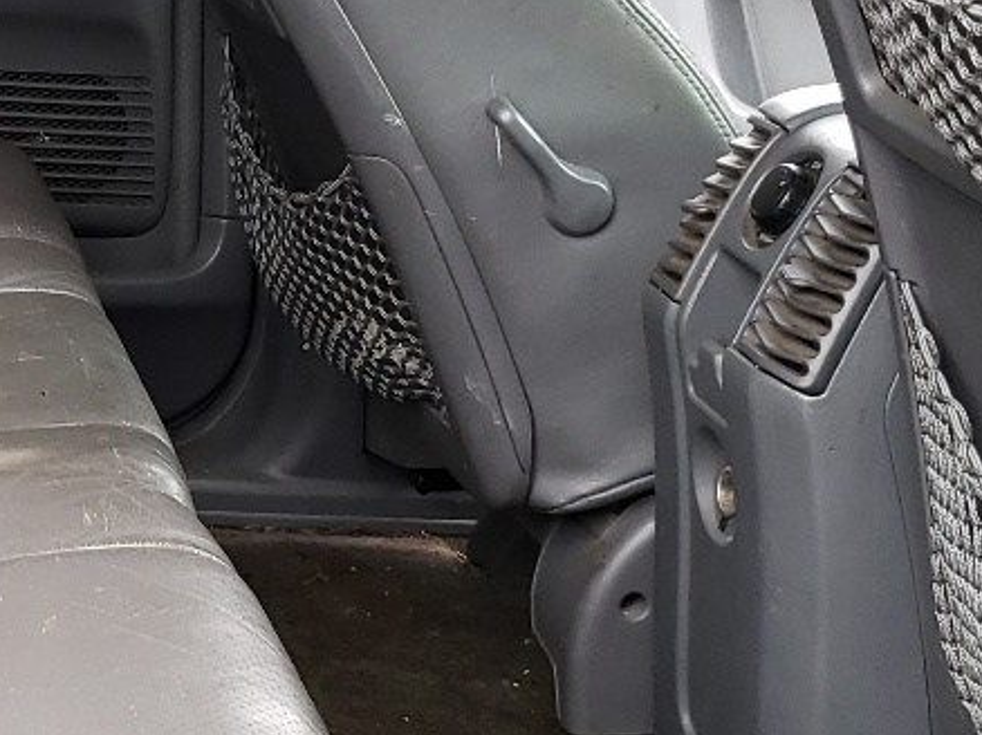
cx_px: -7
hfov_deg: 20.0
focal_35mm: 95
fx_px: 2694
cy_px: 296
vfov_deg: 15.5
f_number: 1.5
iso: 72
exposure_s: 1/120
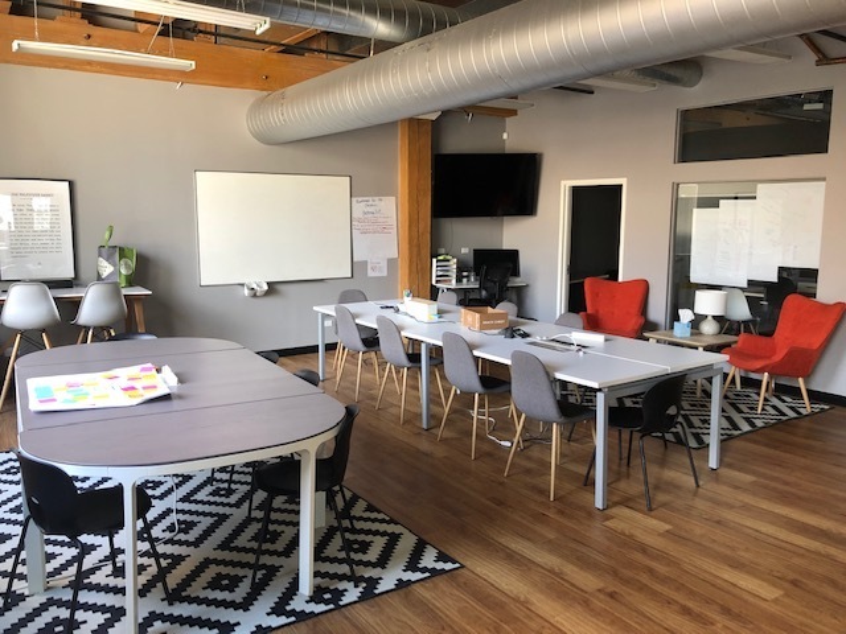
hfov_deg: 63.4
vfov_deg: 49.7
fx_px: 684
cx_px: 423
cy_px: 317
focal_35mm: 28
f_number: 1.8
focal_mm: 3.99
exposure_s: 1/24
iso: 40
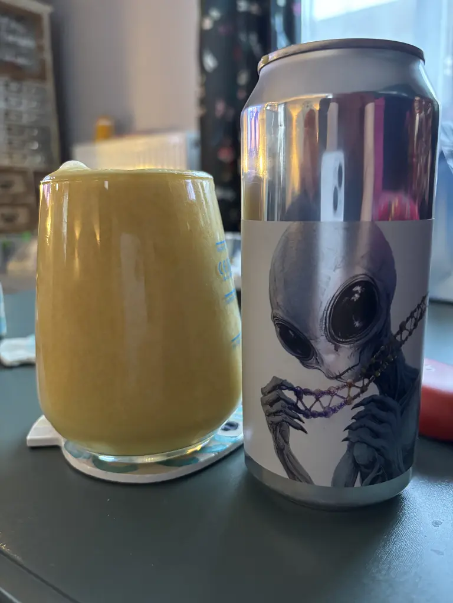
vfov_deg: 67.3
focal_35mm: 26
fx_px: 454
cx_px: 226
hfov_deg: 53.1
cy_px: 302
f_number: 1.6
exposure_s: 1/33
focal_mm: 5.96
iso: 640
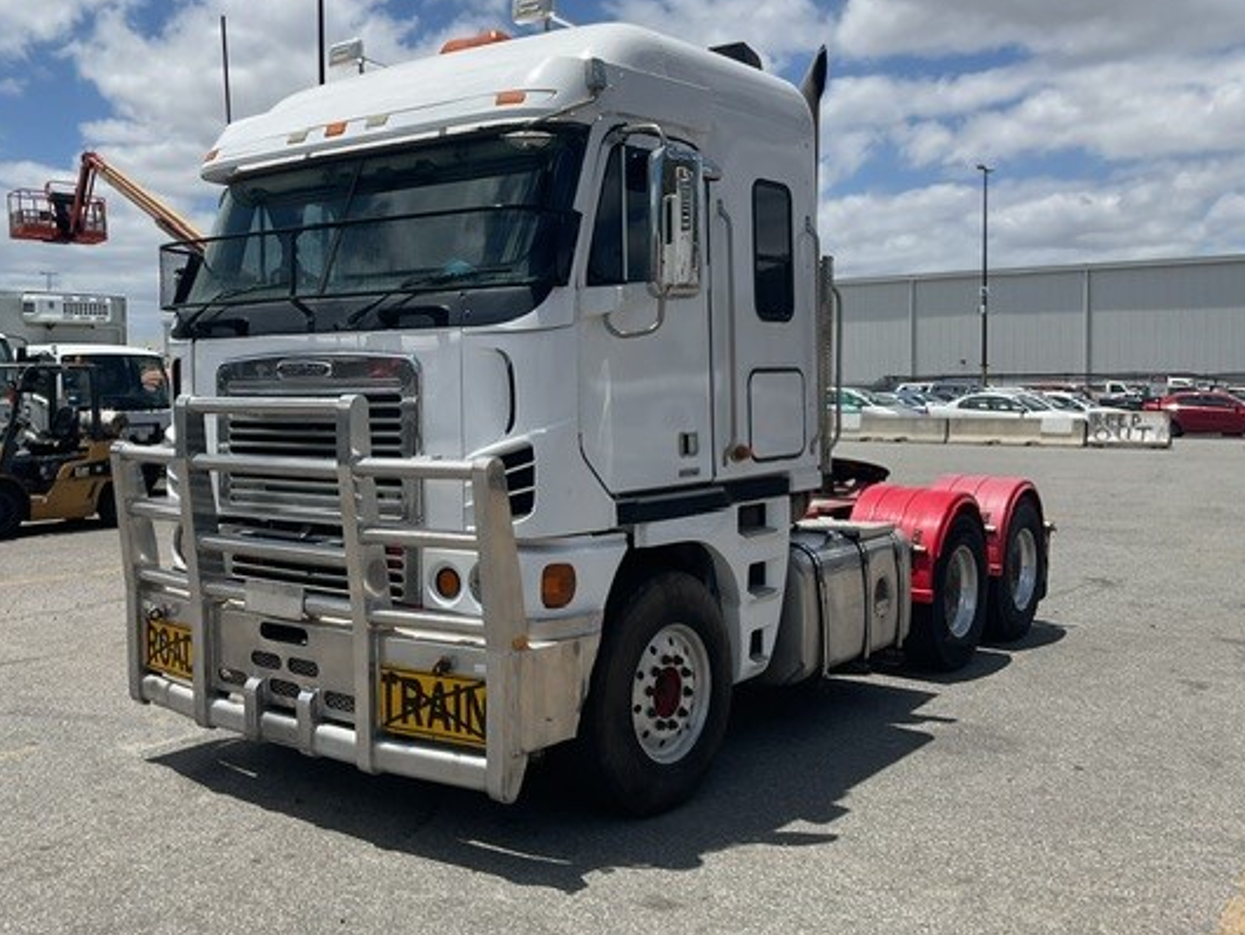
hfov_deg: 52.3
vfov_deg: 40.7
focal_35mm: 35
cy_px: 416
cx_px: 512
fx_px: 1259
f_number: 1.8
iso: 16
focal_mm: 3
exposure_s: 1/3322
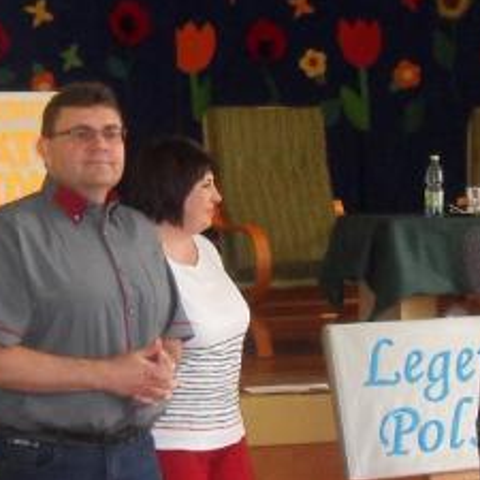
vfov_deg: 16.9
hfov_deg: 16.9
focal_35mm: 103
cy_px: 237
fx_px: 1616
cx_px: 290
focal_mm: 6.3
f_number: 3.5
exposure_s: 1/45
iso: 400
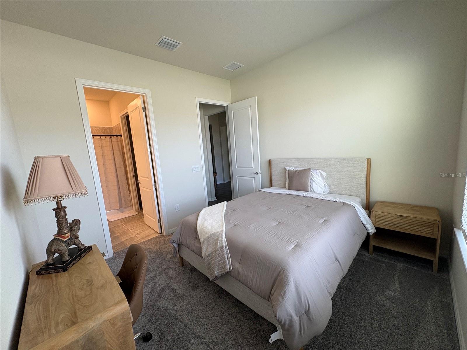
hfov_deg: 102.1
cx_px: 234
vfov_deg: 85.7
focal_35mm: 14
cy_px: 175
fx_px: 189
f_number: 2.2
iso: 125
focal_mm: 2.22
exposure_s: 1/120
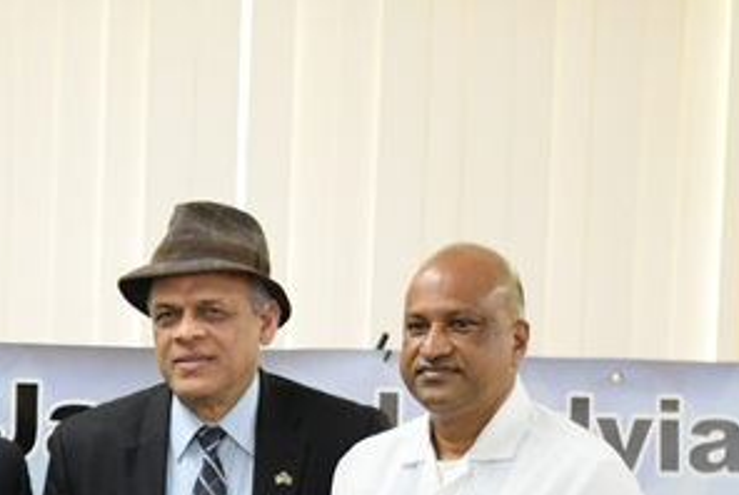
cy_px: 531
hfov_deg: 12.5
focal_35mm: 162
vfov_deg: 8.4
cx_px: -42
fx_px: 3329
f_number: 1.8
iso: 1600
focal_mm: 50
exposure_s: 1/250
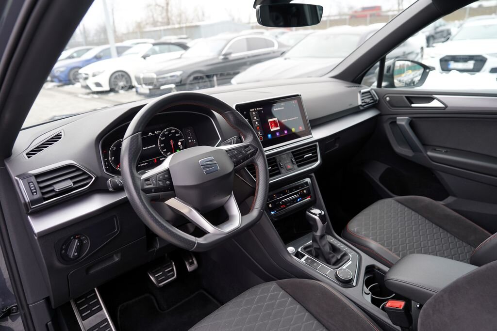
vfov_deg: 53.1
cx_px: 248
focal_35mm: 24
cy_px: 166
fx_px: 331
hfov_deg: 73.7
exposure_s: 1/50
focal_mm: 24
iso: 100
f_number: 3.5
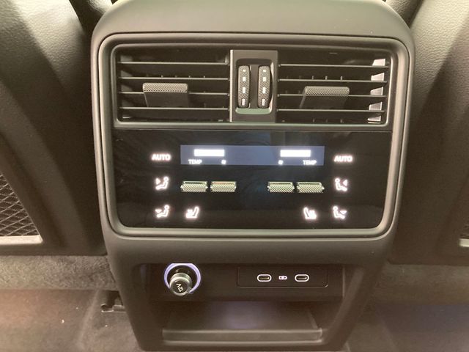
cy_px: 176
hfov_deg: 63.4
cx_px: 234
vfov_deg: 49.7
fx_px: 379
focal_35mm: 28
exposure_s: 1/27
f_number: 1.8
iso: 640
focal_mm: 3.99
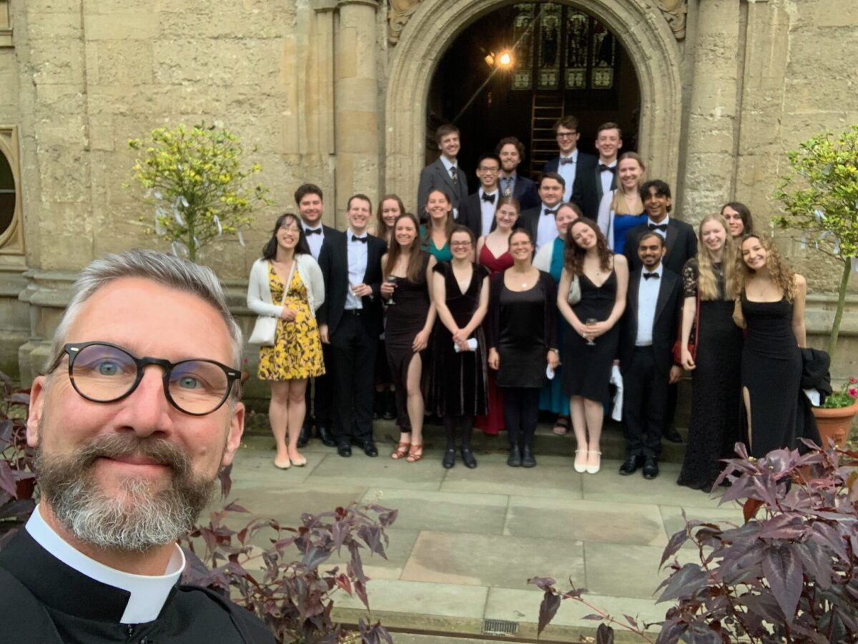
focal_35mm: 32
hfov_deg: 56.8
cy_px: 322
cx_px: 429
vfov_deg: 44.2
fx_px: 793
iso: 64
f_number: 2.2
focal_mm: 2.87
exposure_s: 1/82
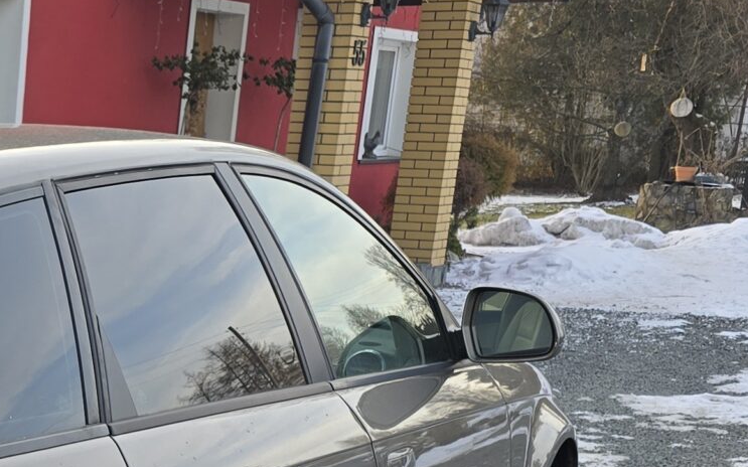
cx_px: -258
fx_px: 1712
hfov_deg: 21.9
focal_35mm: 84
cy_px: 601
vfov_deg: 14.9
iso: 12
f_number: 1.7
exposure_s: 1/180
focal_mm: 6.3
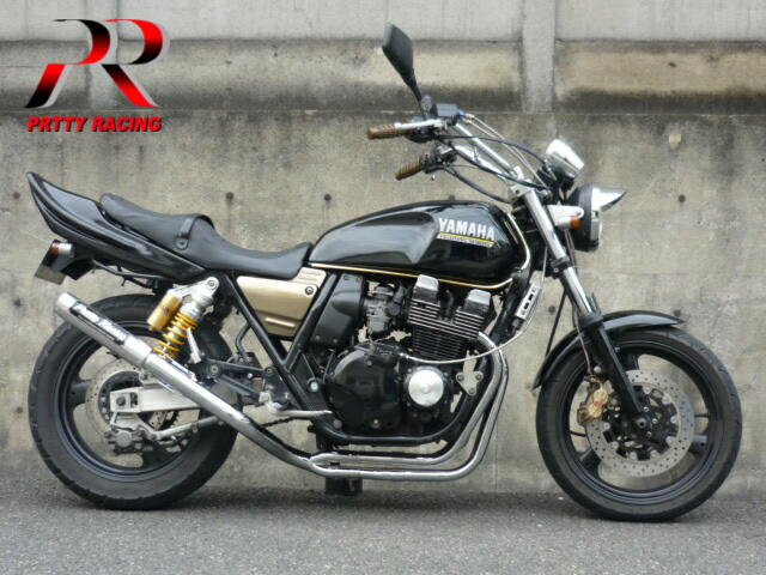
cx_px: 383
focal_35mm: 46
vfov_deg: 31.5
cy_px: 288
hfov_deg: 41.2
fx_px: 1018
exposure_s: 1/125
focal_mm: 5.5
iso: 100
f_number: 2.8
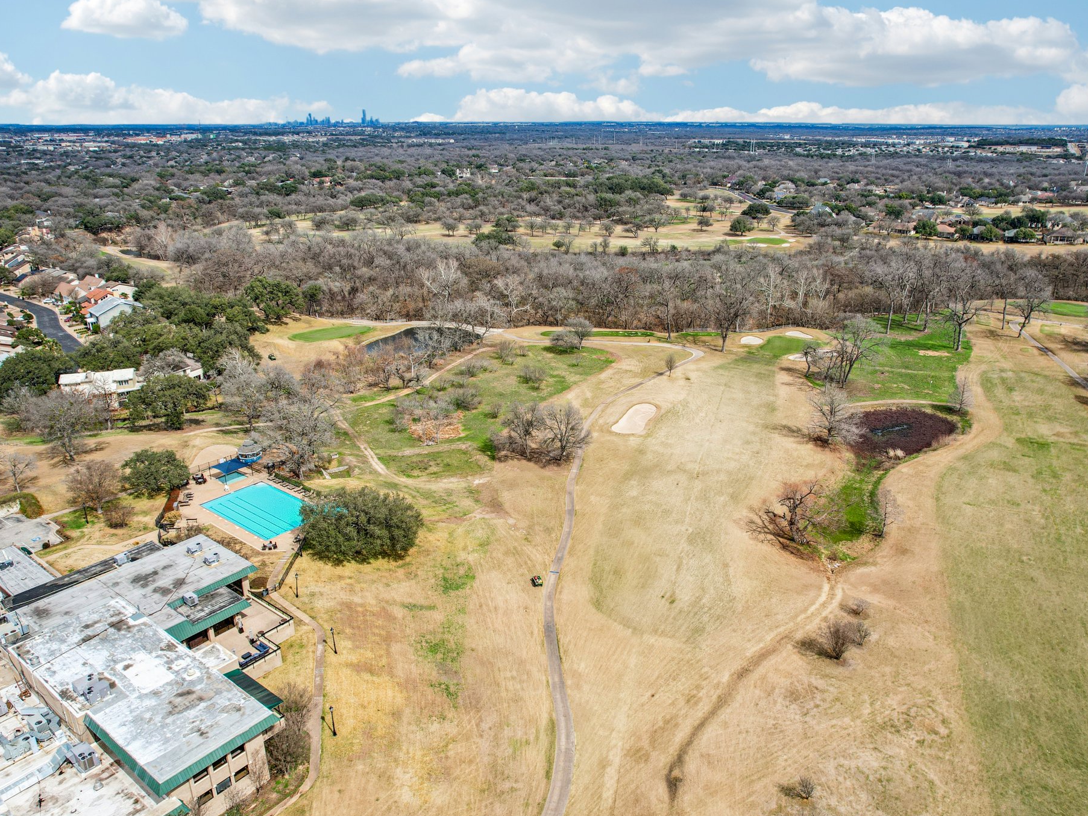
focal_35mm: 24
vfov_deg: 56.8
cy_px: 410
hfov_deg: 71.6
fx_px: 754
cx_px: 556
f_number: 2.8
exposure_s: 1/2500
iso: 100
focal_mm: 8.4
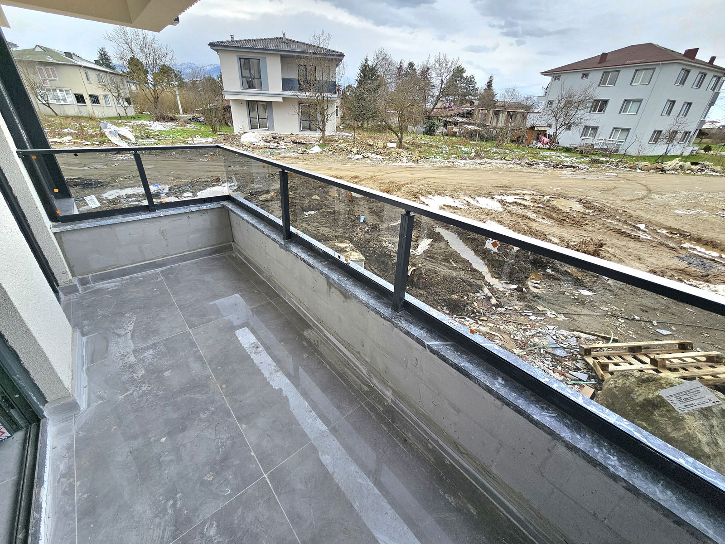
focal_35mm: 13
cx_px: 362
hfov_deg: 106.2
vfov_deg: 89.9
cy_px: 272
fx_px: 272
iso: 50
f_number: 2.2
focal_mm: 2.2
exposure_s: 1/385
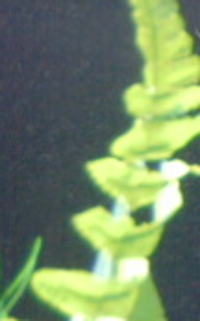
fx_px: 10509
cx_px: 585
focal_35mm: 1204
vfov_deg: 1.7
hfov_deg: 1.1
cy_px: 173
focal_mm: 55.1
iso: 160
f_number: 4.2
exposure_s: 1/160
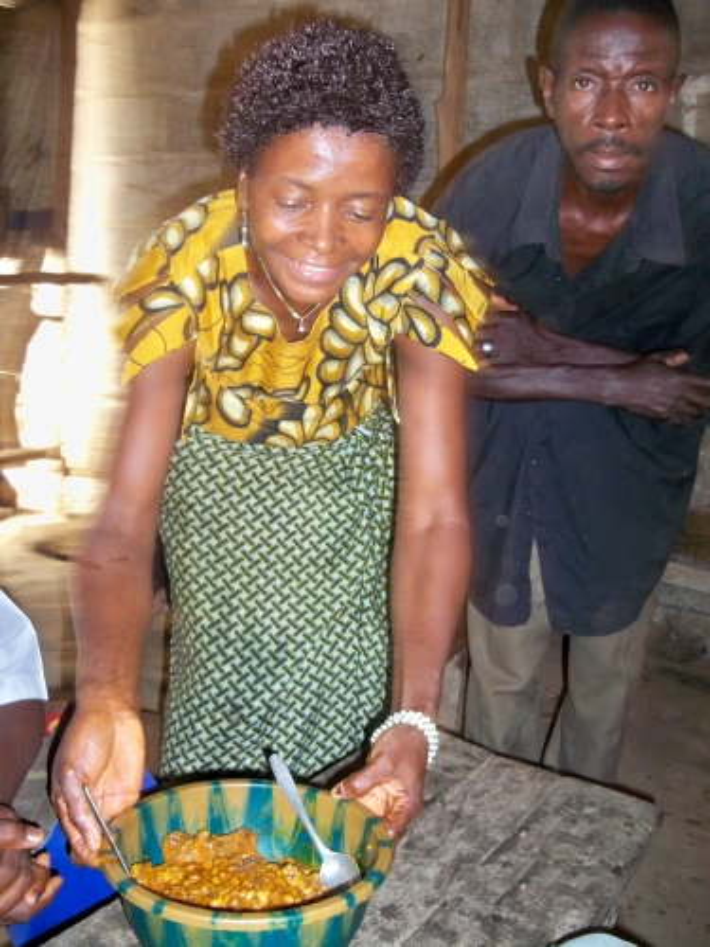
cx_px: 355
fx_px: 957
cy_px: 474
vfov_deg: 52.6
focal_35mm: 35
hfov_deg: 40.7
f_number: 3.5
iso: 250
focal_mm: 6.2
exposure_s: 1/30
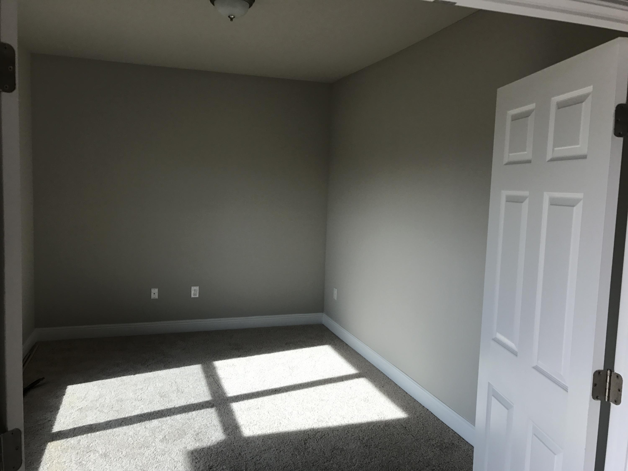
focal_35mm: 28
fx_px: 508
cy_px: 236
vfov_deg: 49.7
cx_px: 314
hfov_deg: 63.4
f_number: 1.8
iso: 20
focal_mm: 3.99
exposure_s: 1/520
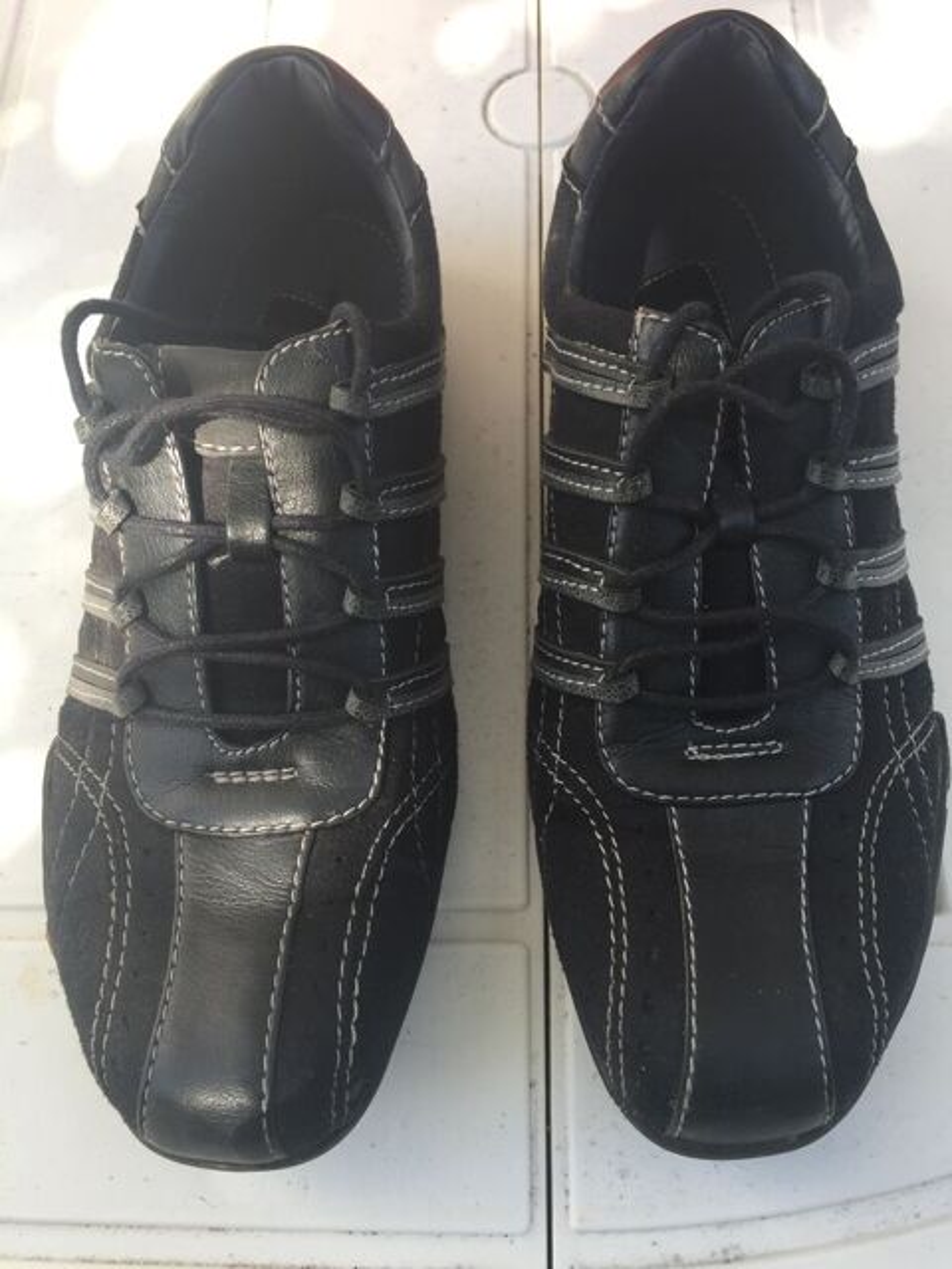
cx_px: 476
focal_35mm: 29
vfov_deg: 61.7
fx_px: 1063
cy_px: 634
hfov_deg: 48.2
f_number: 2.2
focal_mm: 4.15
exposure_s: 1/265
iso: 32
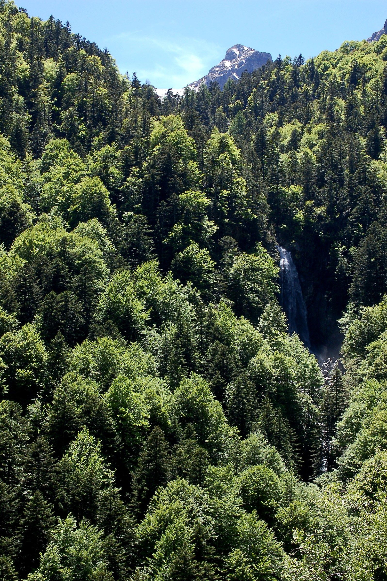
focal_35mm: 60
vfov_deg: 33.4
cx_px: 194
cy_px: 290
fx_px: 969
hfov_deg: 22.6
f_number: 11
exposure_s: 1/200
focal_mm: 40
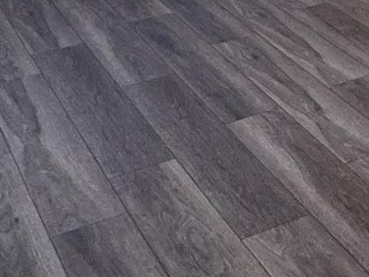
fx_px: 981
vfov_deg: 13.5
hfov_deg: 17.5
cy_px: -296
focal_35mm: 92
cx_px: 652
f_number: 2.2
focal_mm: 2.22
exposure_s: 1/120
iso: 125
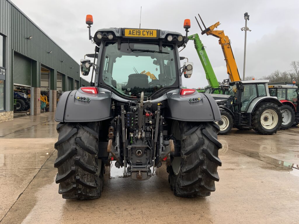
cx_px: 150
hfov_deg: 61.7
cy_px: 112
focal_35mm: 29
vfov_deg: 48.2
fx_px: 250
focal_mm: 3
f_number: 1.8
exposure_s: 1/122
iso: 32
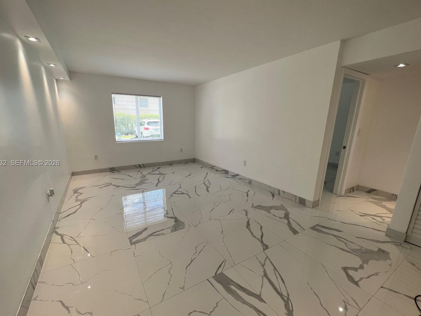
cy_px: 163
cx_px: 198
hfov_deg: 102.0
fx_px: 170
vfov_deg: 85.6
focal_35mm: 14
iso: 32
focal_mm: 1.57
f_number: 1.8
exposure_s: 1/120
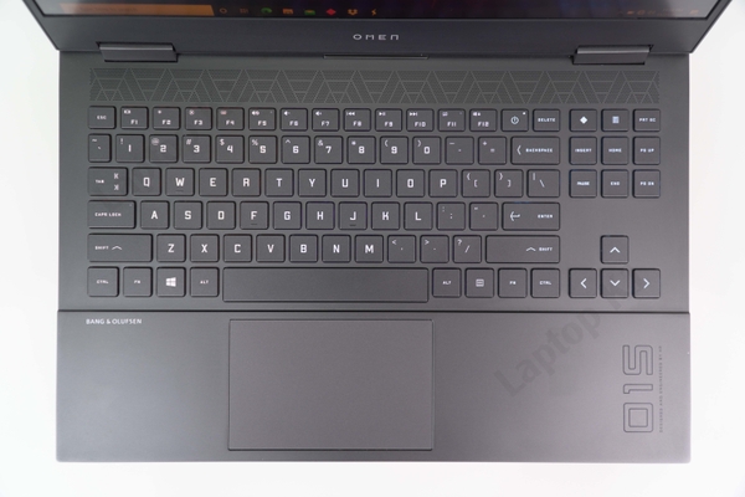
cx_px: 372
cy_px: 248
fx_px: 683
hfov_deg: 57.2
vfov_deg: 40.0
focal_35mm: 33
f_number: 4
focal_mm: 22
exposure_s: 1/30
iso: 160
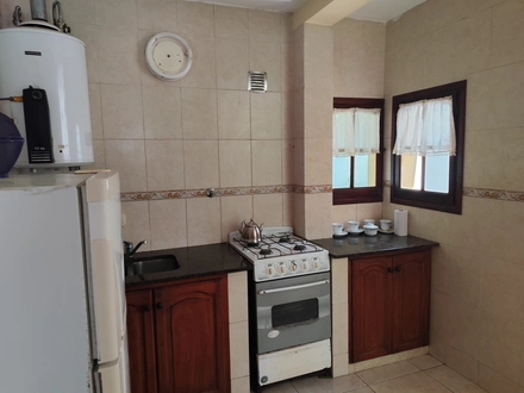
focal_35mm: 23
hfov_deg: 73.9
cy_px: 196
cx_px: 262
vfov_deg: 58.9
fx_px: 348
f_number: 1.65
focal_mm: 6.19
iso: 250
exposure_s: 1/100
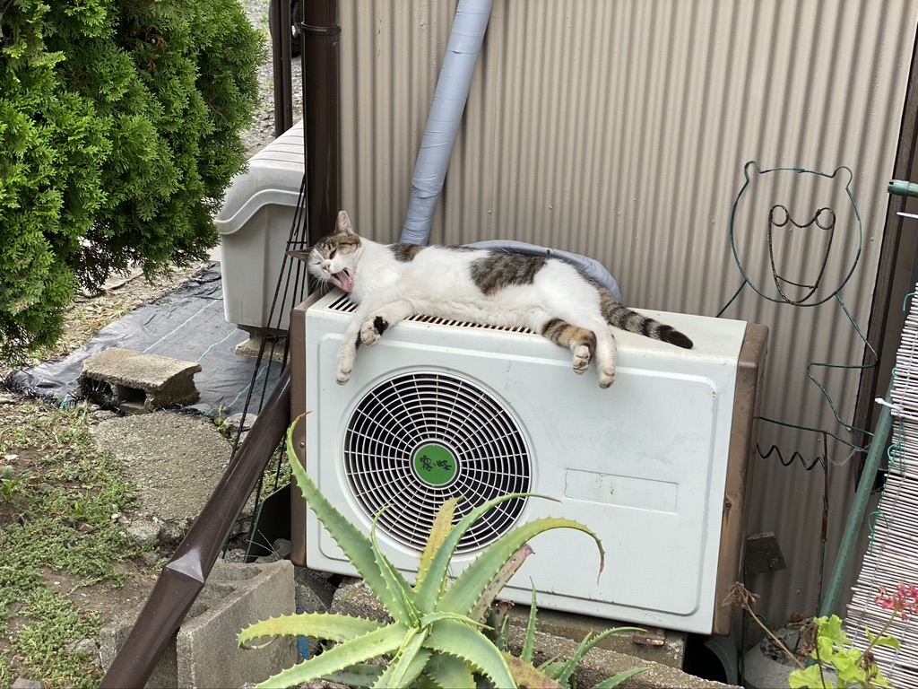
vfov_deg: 28.0
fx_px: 1379
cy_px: 344
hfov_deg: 36.8
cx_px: 459
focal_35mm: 52
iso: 64
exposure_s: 1/122
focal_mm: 6
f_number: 2
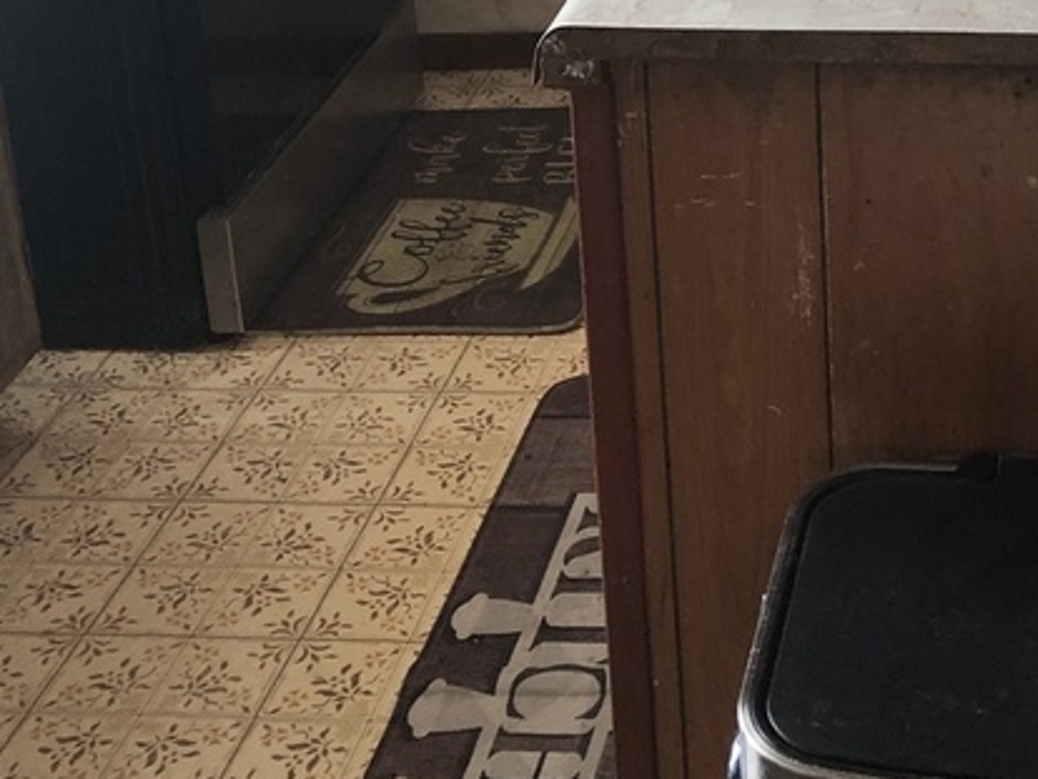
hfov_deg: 26.1
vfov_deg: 18.4
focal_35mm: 73
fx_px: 2190
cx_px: 862
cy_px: -301
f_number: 1.8
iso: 40
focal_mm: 3.99
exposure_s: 1/20
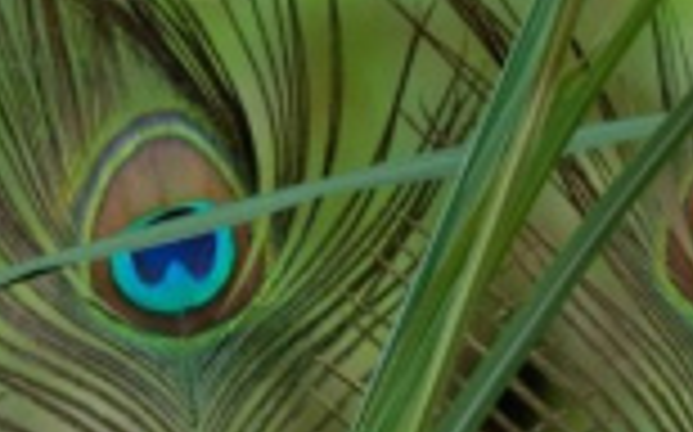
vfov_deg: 0.9
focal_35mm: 1467
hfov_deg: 1.4
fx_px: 27680
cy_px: 756
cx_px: 900
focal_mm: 185
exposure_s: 1/200
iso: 400
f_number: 8
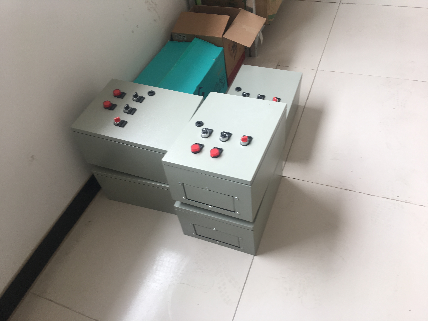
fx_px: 359
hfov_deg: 61.7
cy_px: 160
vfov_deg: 48.2
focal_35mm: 29
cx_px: 214
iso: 25
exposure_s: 1/50
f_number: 2.2
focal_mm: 4.15
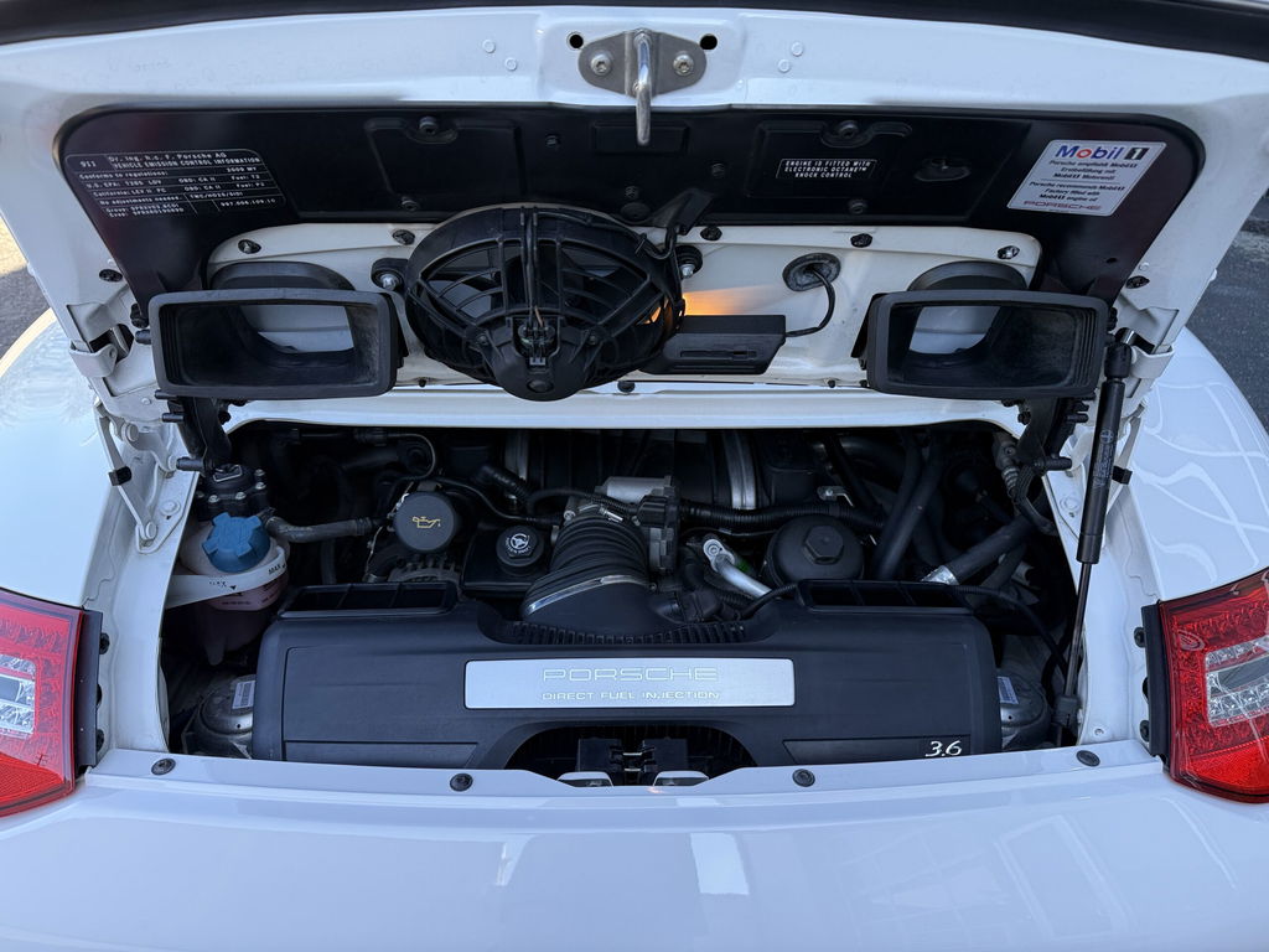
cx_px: 634
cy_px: 476
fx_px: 880
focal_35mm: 24
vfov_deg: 56.8
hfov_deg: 71.6
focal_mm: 6.76
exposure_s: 1/345
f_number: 1.78
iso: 80
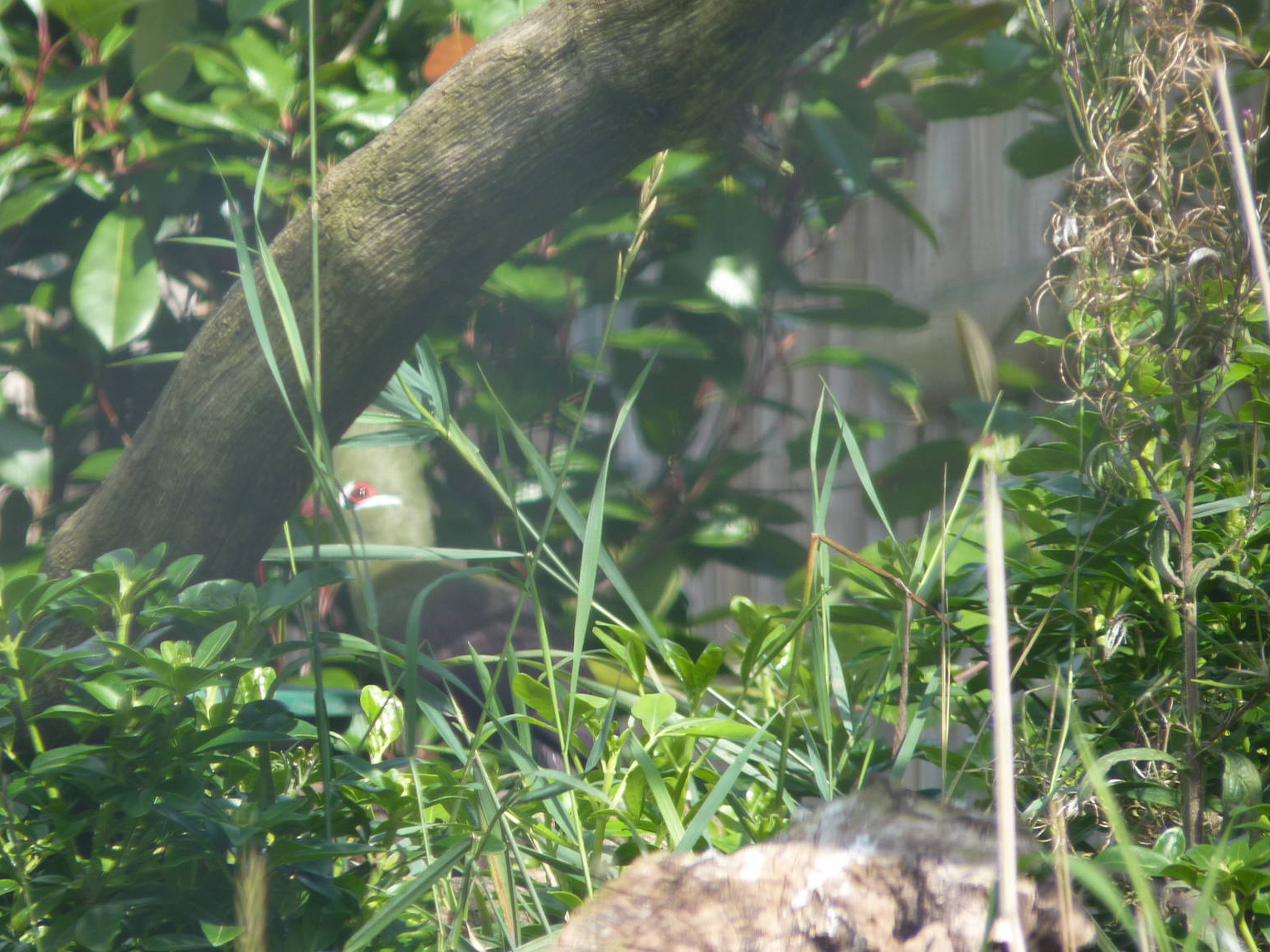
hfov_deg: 3.9
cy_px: 479
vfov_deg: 2.9
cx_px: 607
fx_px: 18636
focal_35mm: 508
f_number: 4.4
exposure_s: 1/125
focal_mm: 86.4
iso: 80
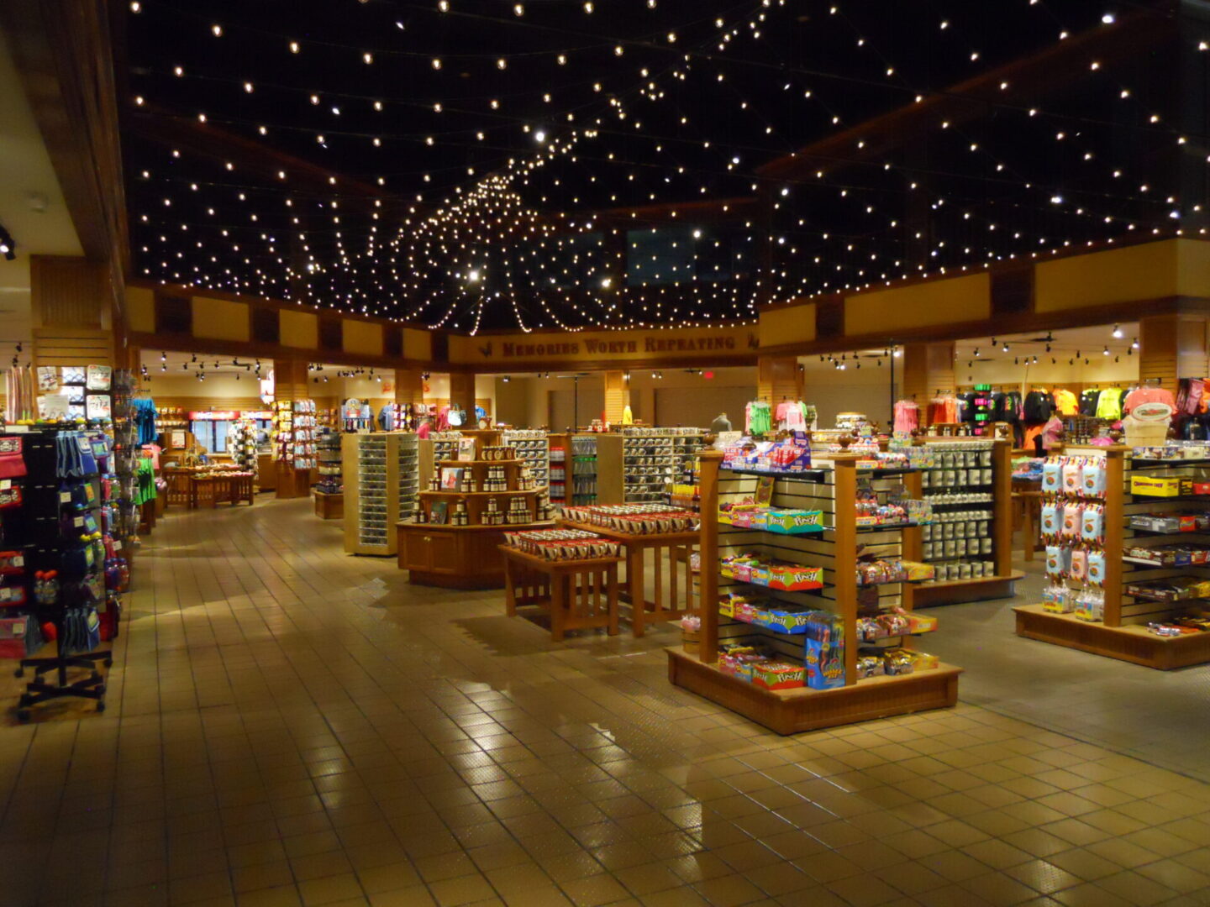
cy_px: 454
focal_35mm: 28
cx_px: 605
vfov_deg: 49.7
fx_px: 979
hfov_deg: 63.4
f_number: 2.7
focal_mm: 5
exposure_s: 1/60
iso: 640
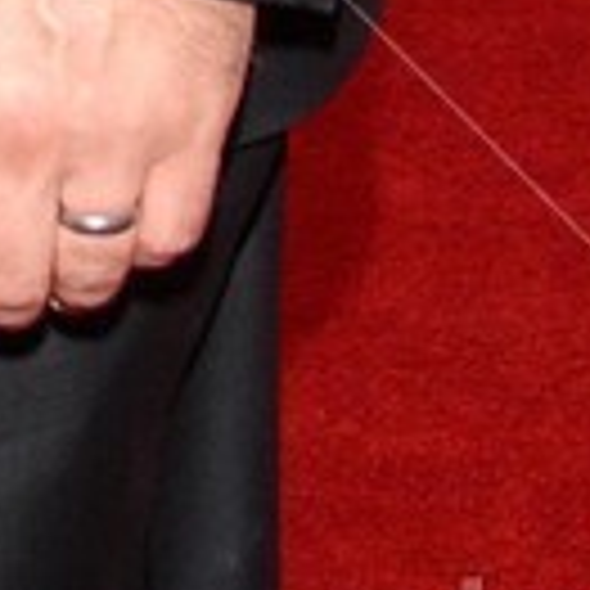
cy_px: -1146
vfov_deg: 5.2
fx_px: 6151
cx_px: -799
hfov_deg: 5.3
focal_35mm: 319
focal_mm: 32
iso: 250
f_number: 8
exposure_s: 1/200
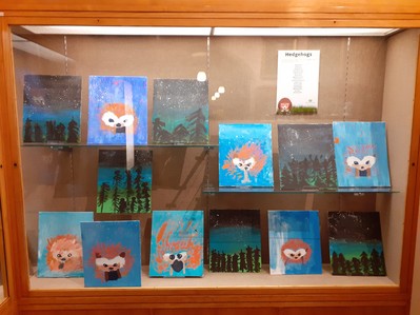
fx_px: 327
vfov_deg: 51.3
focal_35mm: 27
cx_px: 210
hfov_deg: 65.3
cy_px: 158
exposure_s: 1/33
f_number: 1.9
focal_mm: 3.6
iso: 250
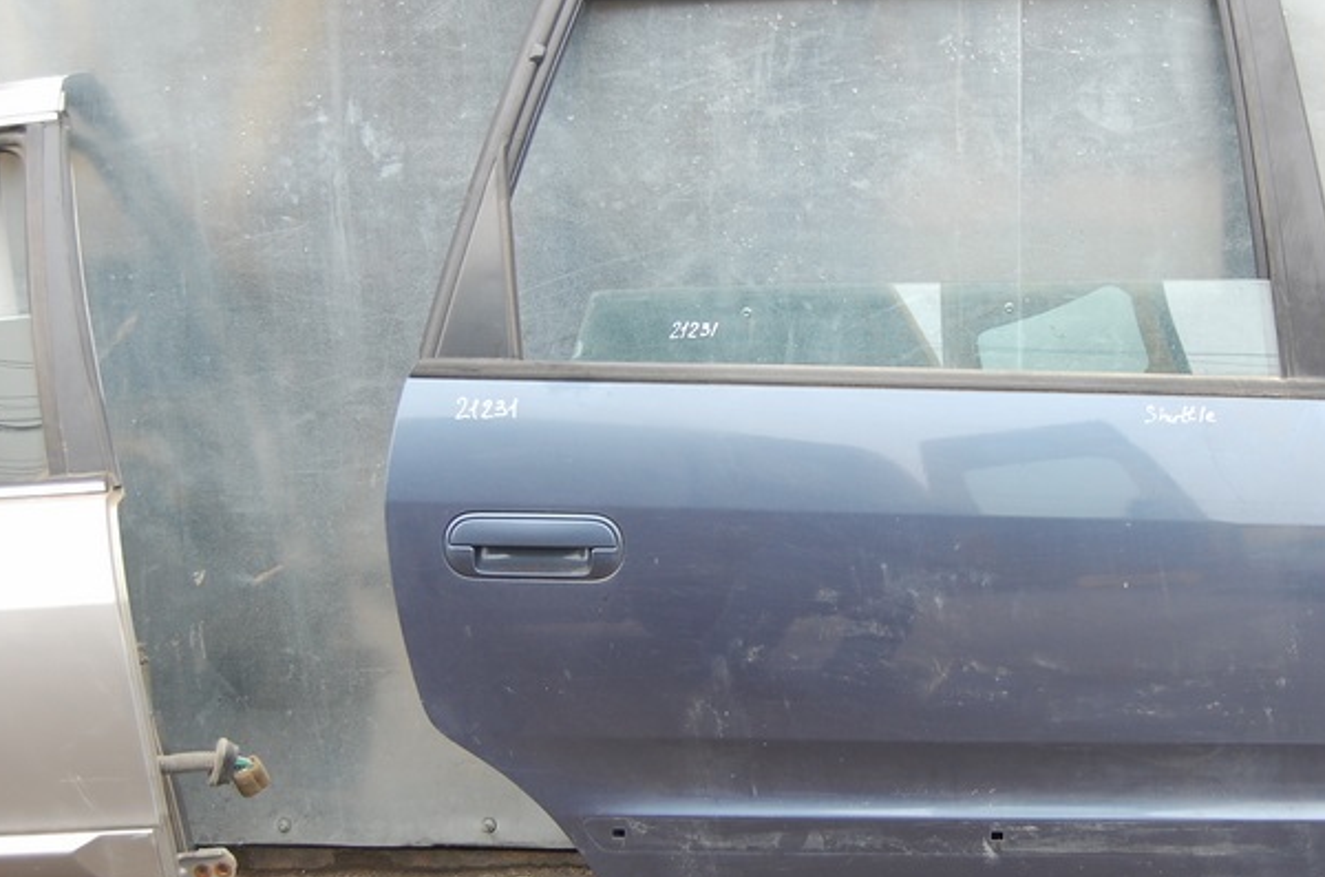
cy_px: 466
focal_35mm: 52
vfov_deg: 25.9
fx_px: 1909
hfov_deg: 38.1
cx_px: 819
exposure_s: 1/80
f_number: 4.5
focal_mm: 26
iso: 400
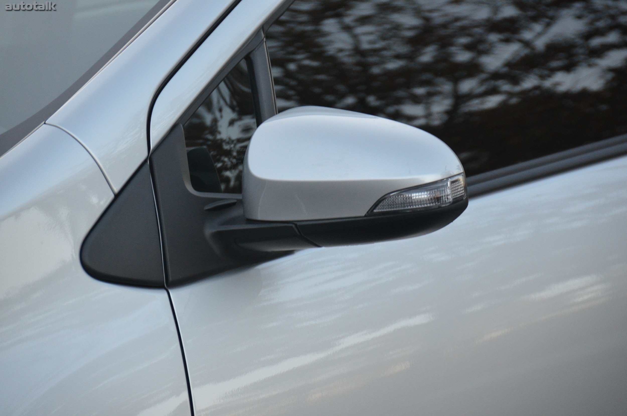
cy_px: 208
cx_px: 314
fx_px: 5214
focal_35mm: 300
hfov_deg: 6.9
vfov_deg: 4.6
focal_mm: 200
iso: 1600
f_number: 5.6
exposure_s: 1/320
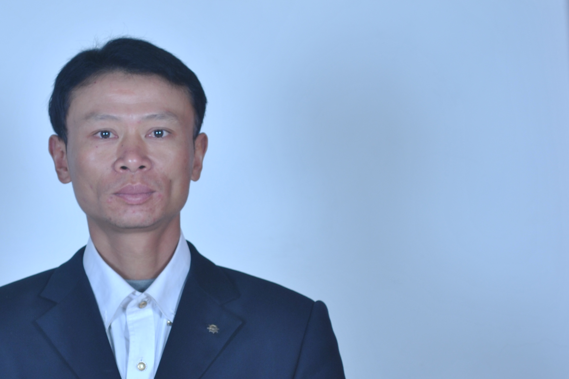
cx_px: 145
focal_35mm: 146
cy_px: 238
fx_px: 2306
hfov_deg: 14.0
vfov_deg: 9.4
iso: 100
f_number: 6.3
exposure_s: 1/100
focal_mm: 55
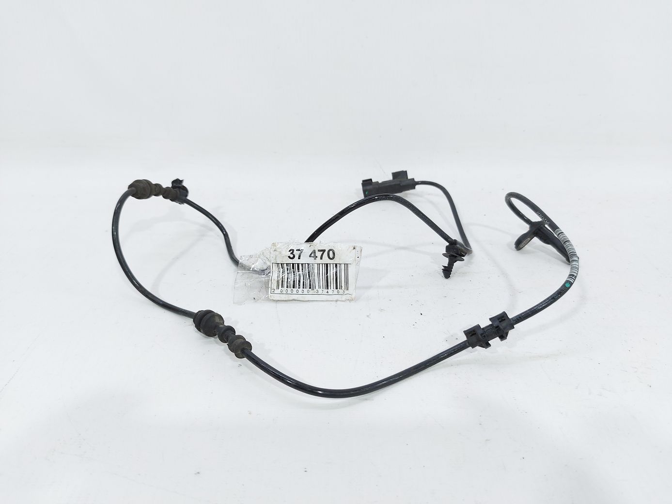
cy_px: 252
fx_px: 466
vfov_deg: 56.8
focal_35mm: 24
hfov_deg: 71.6
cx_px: 336
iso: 64
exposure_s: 1/50
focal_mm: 5.23
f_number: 1.8
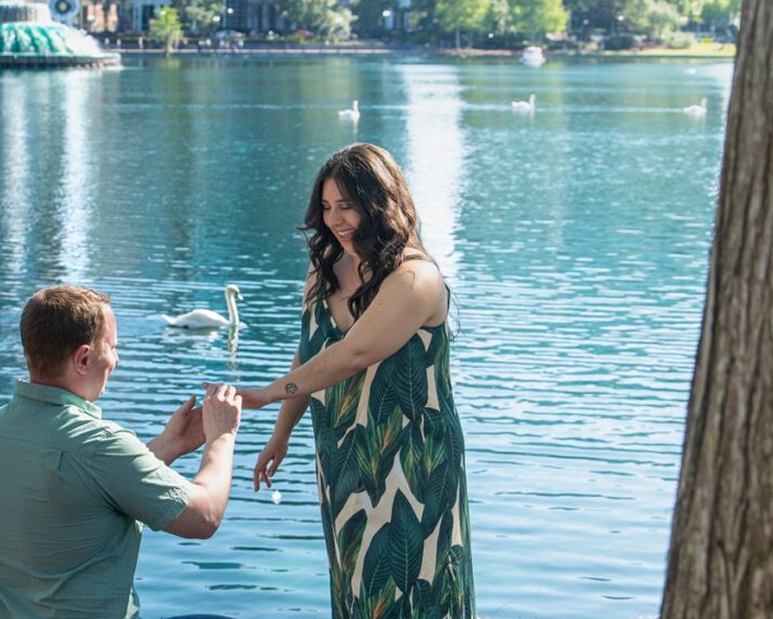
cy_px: 372
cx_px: 225
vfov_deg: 16.2
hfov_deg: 20.1
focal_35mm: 95
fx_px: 2174
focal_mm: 70
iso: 100
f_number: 8
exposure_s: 1/200
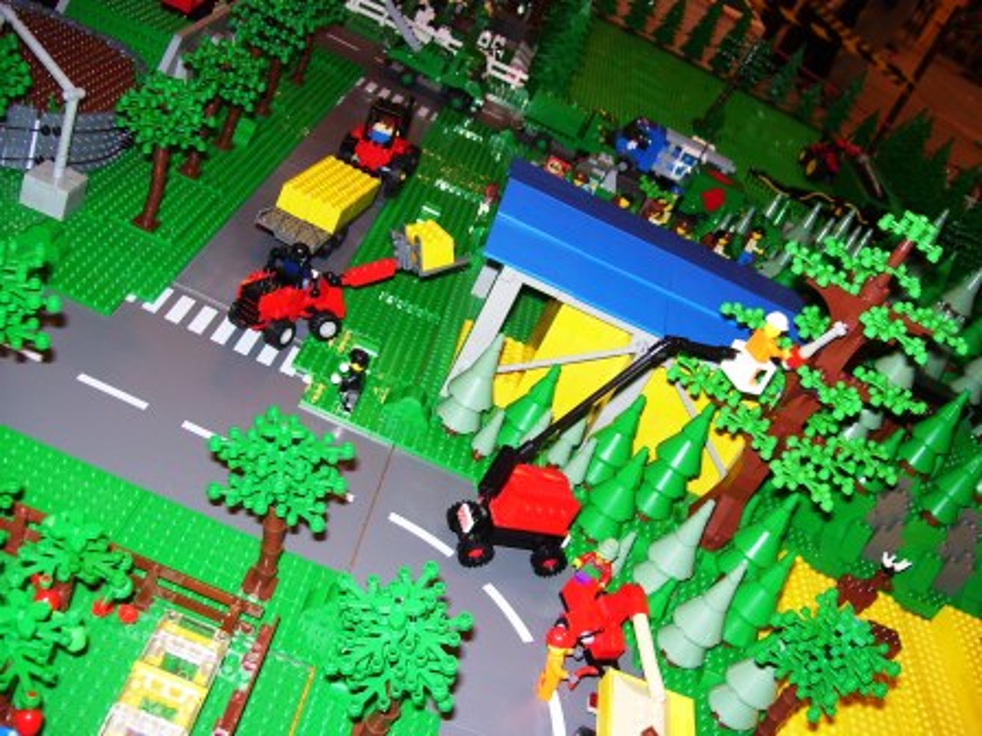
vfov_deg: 39.7
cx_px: 491
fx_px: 1021
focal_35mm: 36
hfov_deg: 51.4
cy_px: 368
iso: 80
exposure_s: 1/60
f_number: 2.7
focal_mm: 6
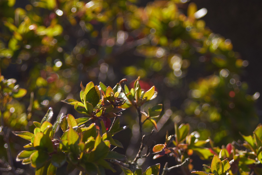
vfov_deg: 11.4
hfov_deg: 17.1
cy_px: 88
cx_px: 131
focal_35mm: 120
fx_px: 873
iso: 250
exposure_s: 1/800
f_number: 5.6
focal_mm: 80
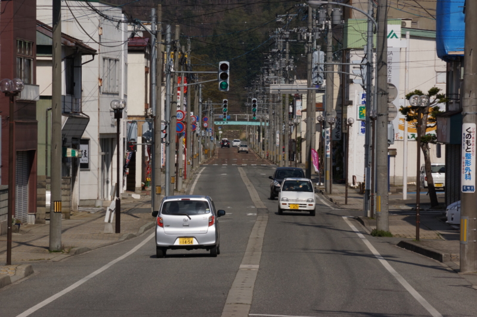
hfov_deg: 6.9
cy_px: 158
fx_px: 3974
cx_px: 238
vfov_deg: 4.6
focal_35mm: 300
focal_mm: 200
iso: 320
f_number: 25
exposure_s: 1/320
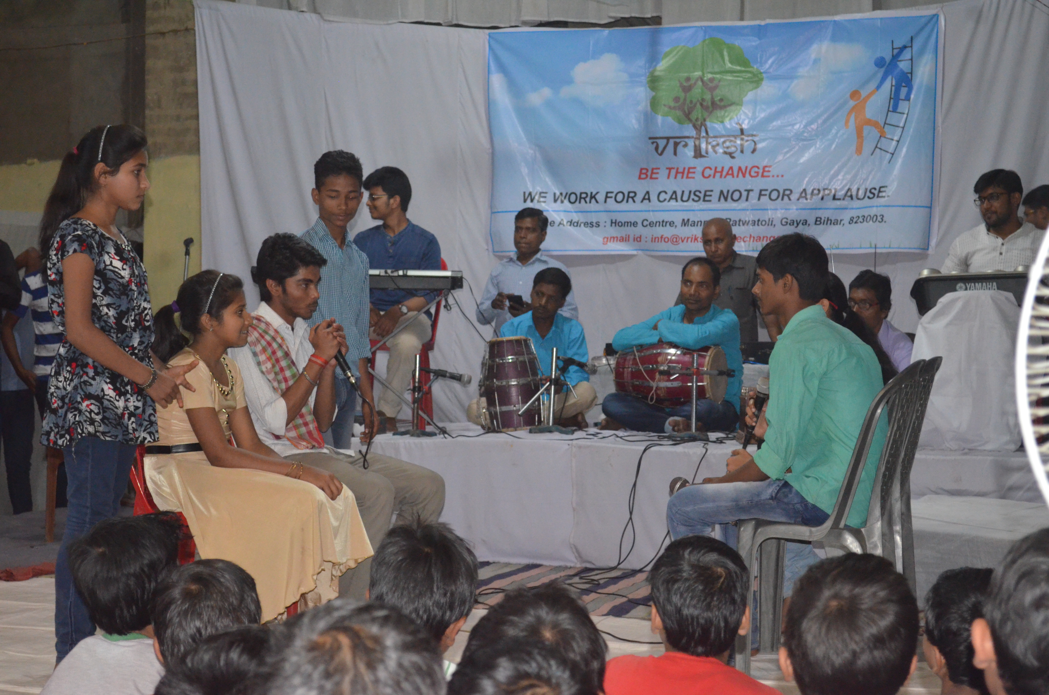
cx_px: 524
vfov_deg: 20.5
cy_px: 348
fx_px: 1919
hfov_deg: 30.6
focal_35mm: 66
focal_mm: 44
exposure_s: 1/60
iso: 3200
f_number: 5.3
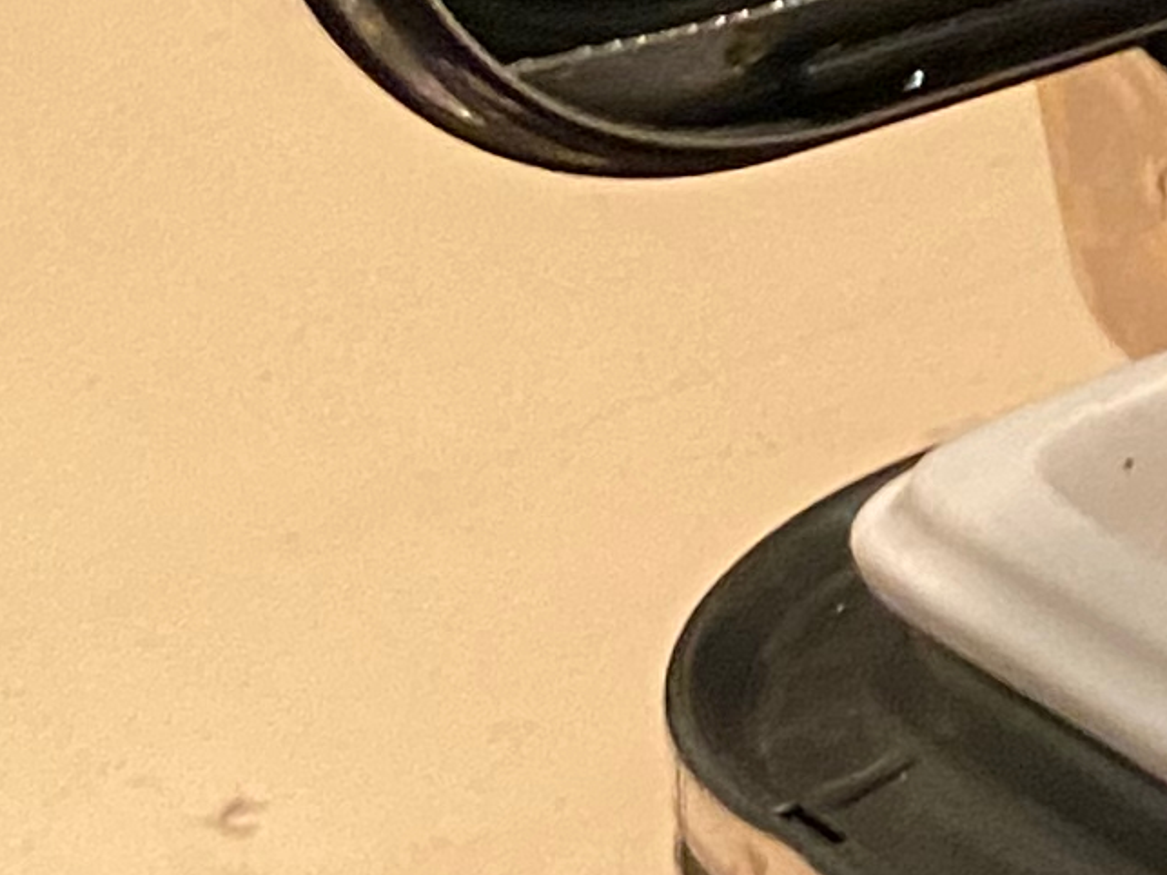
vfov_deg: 9.1
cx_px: 2298
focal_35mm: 163
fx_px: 5494
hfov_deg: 11.1
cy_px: 211
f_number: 1.8
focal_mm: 4.25
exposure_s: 1/50
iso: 400
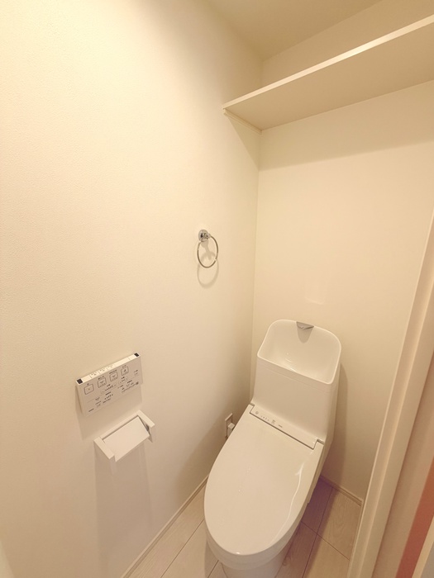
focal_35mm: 14
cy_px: 289
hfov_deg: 85.7
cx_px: 217
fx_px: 234
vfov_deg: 102.1
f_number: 2.2
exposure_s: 1/100
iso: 125
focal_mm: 2.22
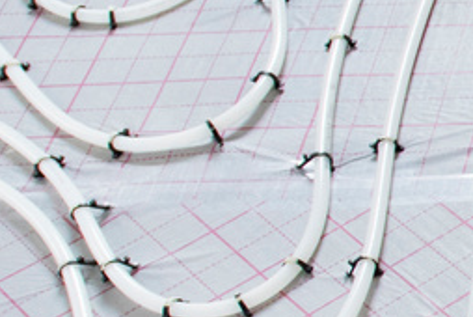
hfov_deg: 12.8
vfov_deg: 11.1
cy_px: 263
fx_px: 1618
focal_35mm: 123
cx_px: 1128
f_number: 5.6
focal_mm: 17
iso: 1000
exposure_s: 1/160
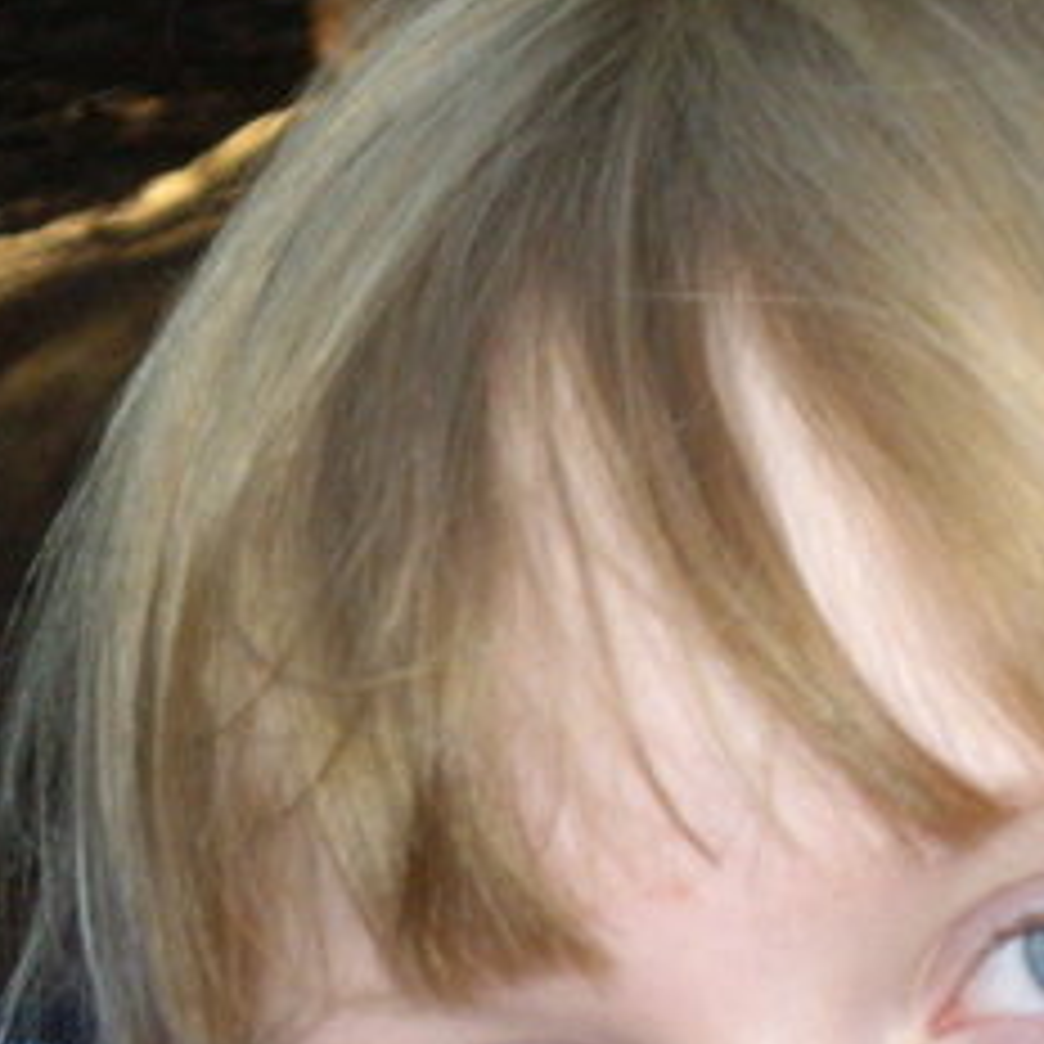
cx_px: 184
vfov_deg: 7.6
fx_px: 7814
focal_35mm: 229
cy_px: 914
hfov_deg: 7.6
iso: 200
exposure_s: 1/100
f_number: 4.6
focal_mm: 15.3
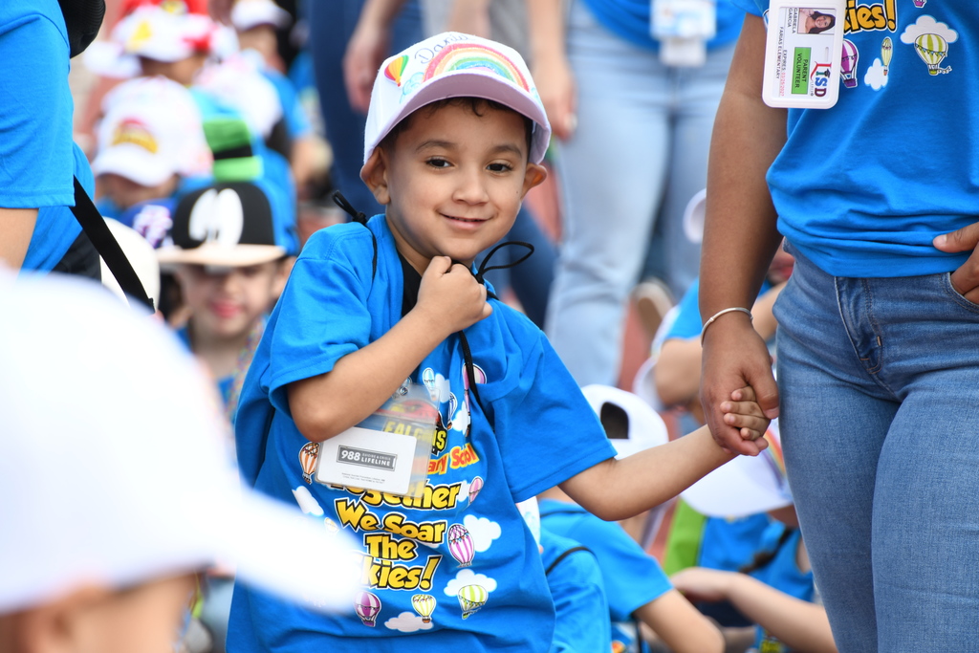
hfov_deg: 7.1
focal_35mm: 292
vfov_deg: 4.7
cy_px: 326
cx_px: 490
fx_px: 7941
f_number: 7.1
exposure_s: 1/200
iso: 160
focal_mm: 195
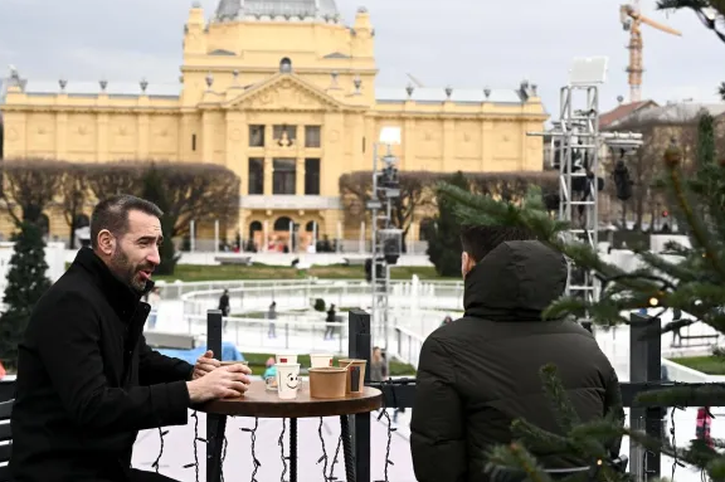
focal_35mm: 66
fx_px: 1328
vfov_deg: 20.6
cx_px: 315
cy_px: 216
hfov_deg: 30.5
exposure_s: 1/1600
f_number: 4
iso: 500
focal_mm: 50
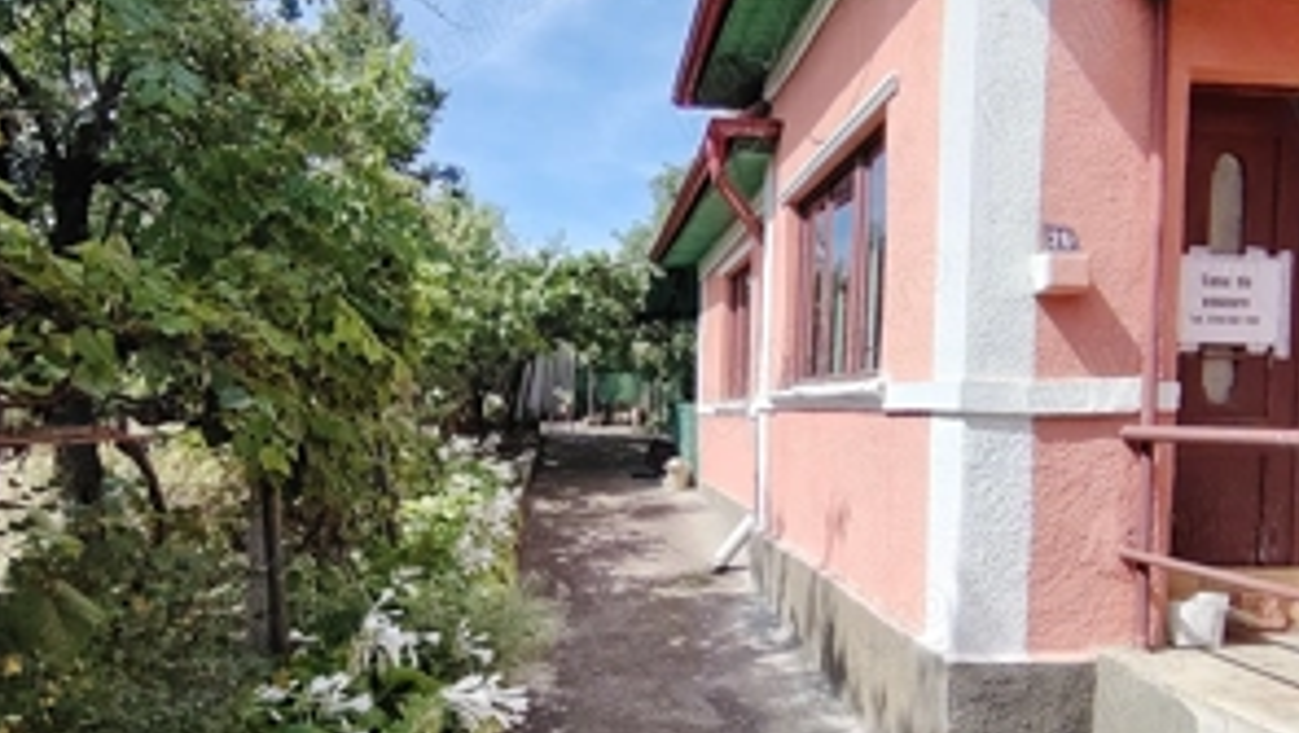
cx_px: 650
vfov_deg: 45.9
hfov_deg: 74.0
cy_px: 426
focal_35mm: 25
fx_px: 862
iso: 100
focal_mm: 1.42
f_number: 2.2
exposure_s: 1/899
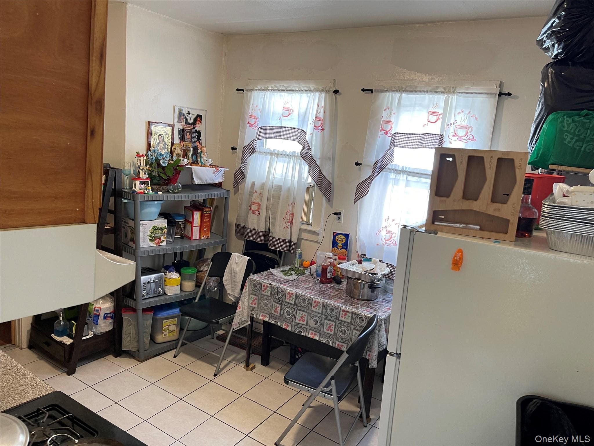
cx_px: 297
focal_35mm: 25
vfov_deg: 54.9
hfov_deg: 69.4
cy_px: 223
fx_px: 429
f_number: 1.6
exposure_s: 1/60
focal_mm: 5.1
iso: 100
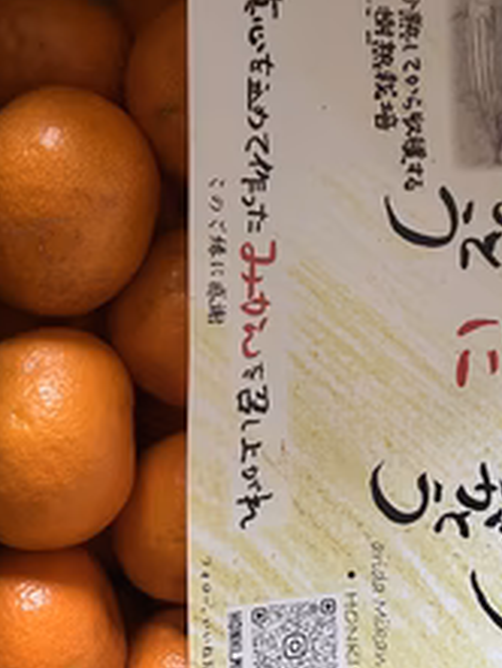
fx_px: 908
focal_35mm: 47
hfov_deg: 30.8
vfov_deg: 40.3
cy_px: 284
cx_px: 299
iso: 500
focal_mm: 5.7
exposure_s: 1/47
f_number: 1.5
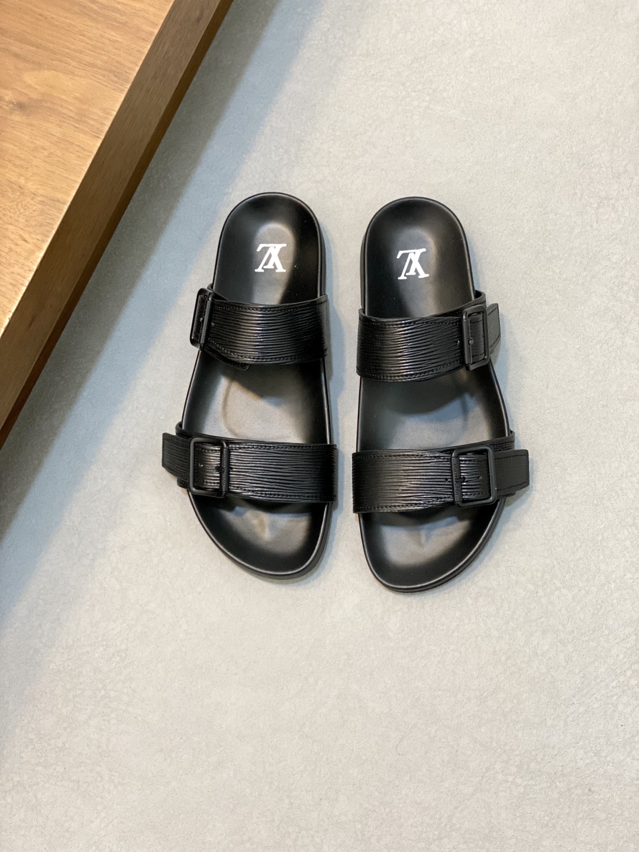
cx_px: 320
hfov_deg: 28.0
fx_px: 1280
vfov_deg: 36.8
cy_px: 426
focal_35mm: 52
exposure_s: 1/100
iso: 200
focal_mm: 6
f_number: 2
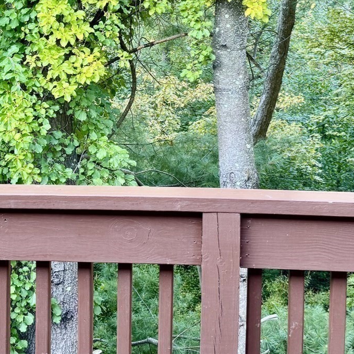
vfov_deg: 26.5
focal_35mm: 64
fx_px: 740
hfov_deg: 26.8
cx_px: 139
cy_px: 85
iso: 125
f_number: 1.78
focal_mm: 6.76
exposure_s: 1/121
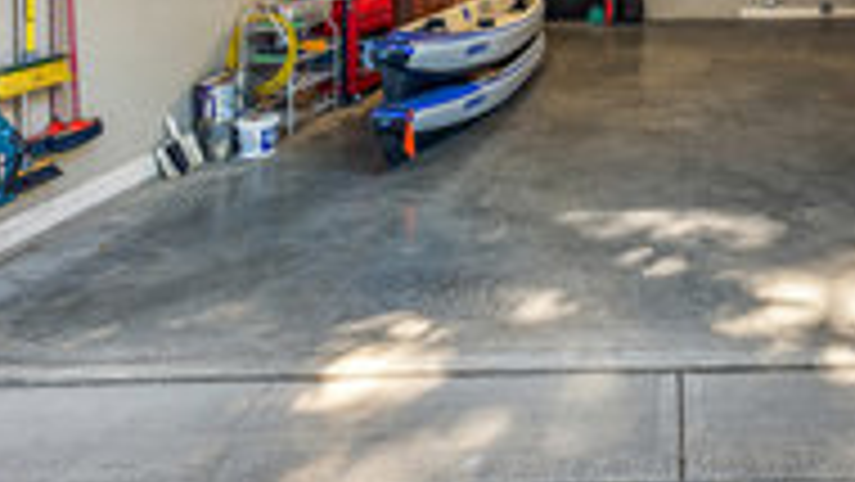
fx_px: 816
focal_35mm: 36
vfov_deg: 29.0
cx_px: 682
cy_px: -77
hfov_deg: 51.8
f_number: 9
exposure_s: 1/1.25
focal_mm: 15
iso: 250
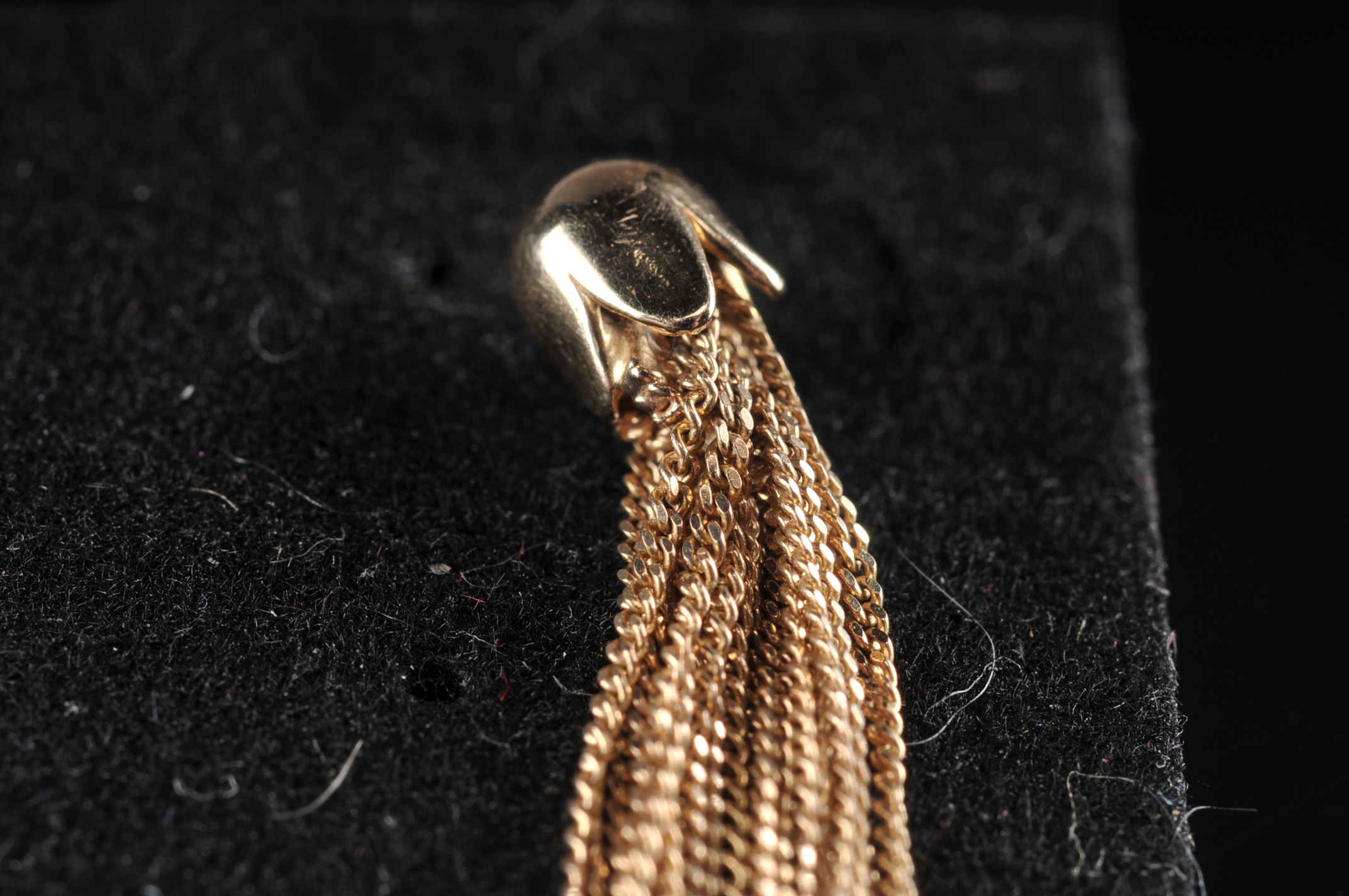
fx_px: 3368
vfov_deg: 15.2
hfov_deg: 22.6
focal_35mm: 90
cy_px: 448
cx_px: 674
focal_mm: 60
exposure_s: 1/250
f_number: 20
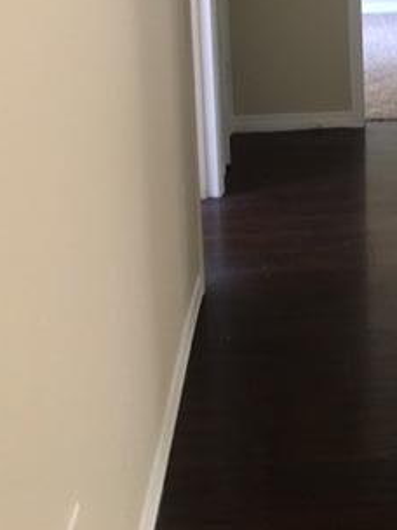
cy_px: -12
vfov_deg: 29.4
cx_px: 329
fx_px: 933
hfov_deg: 23.6
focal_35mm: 61
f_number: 2.2
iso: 200
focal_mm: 4.15
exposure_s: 1/20
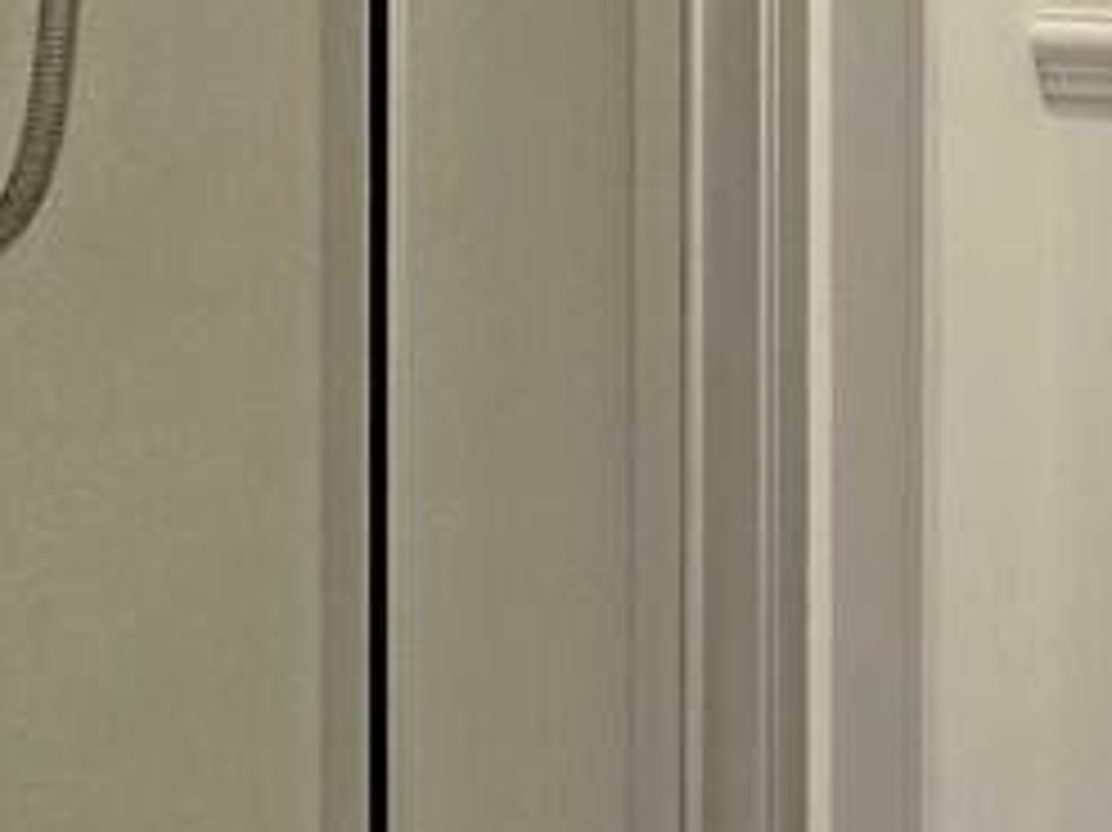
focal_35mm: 58
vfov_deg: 25.1
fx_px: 1862
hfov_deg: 19.9
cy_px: 567
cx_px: 2152
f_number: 2.2
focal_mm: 2.22
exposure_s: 1/100
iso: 200
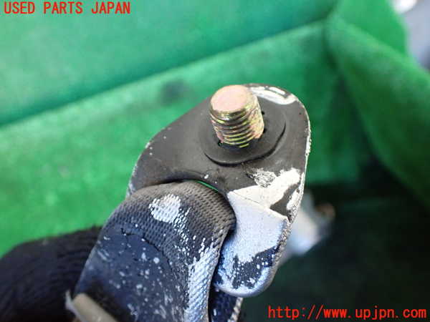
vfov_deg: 46.8
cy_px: 161
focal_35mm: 30
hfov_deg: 60.0
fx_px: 373
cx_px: 215
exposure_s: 1/100
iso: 800
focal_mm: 5.4
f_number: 2.3
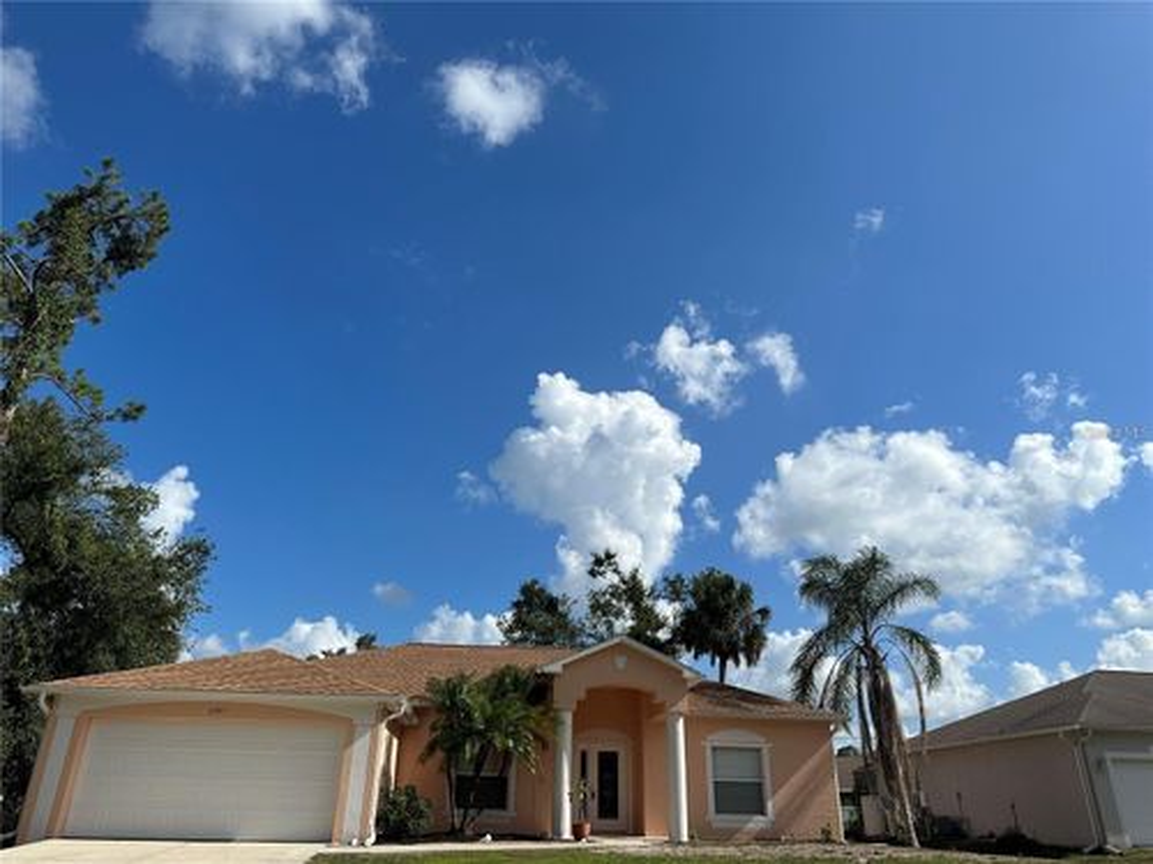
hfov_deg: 71.6
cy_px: 432
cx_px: 576
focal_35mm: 24
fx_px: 799
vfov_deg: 56.8
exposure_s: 1/7576
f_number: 1.78
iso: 80
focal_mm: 6.86
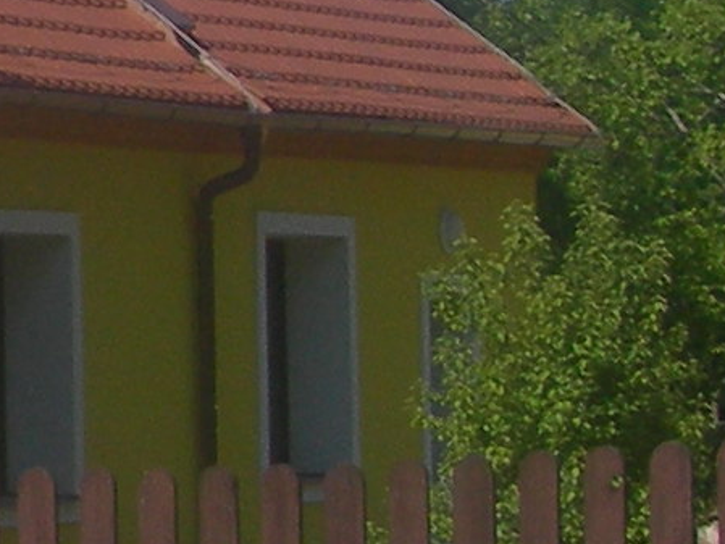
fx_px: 5447
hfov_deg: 6.7
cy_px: 68
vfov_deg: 5.7
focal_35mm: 260
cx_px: -1608
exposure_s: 1/550
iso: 50
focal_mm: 7.8
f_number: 4.8
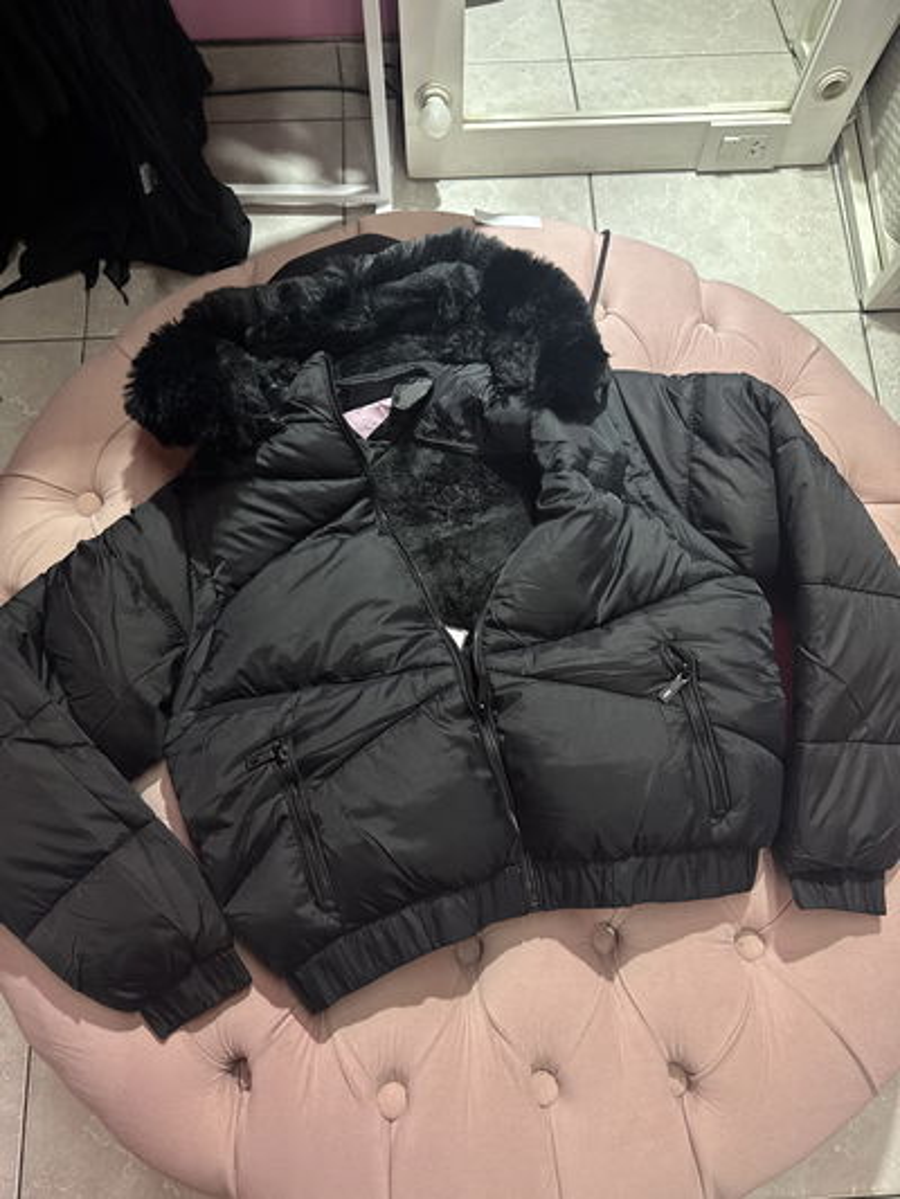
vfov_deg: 71.6
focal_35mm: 24
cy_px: 600
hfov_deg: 56.8
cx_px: 450
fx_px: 832
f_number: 1.78
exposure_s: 1/50
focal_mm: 6.76
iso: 250
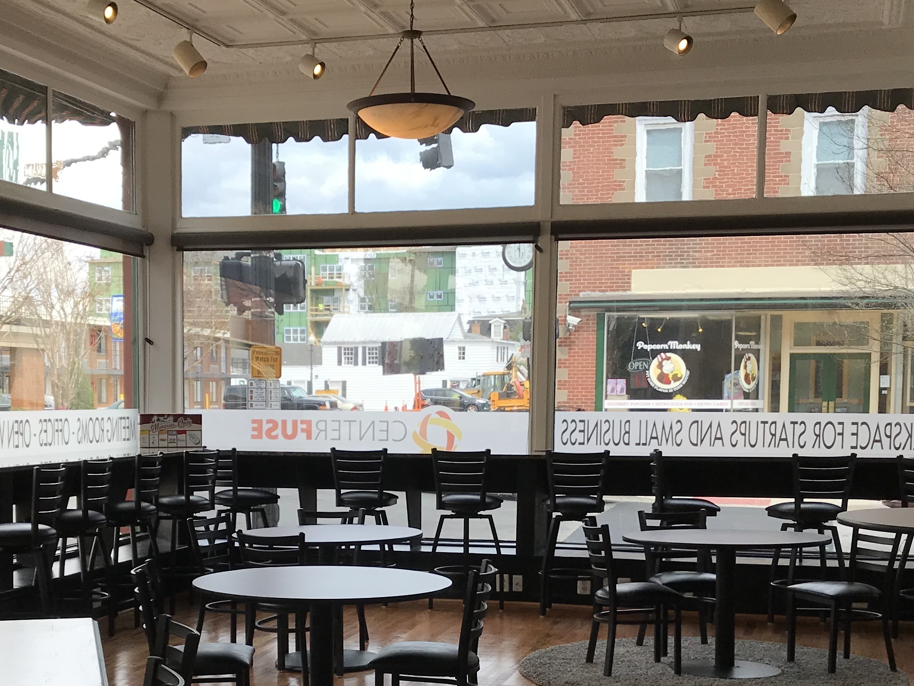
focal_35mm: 56
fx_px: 1479
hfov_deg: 34.2
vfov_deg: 25.7
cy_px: 534
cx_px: 369
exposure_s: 1/538
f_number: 1.8
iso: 20
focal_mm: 3.99
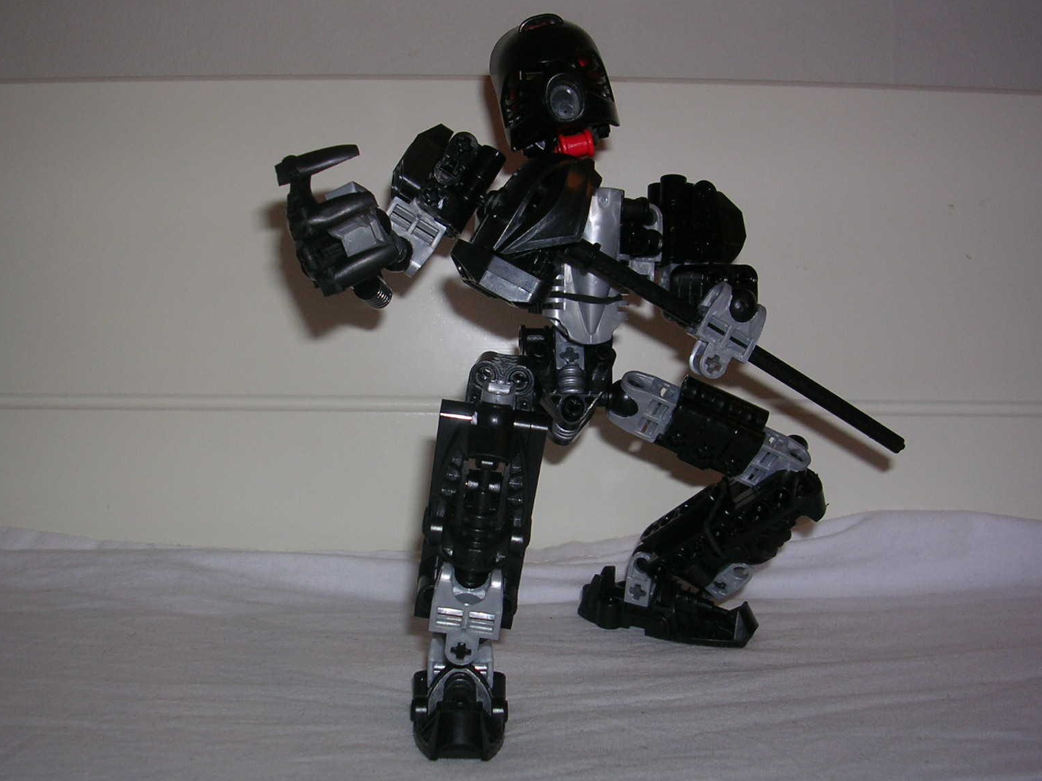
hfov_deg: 46.8
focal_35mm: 40
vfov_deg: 36.0
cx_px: 509
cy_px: 374
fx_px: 1204
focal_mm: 5.8
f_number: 2.8
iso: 50
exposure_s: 1/60.1
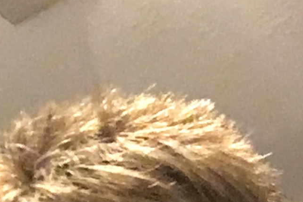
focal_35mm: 103
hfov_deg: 19.8
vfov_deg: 11.5
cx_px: 155
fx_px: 867
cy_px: 443
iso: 800
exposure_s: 1/15
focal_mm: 2.65
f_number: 2.2
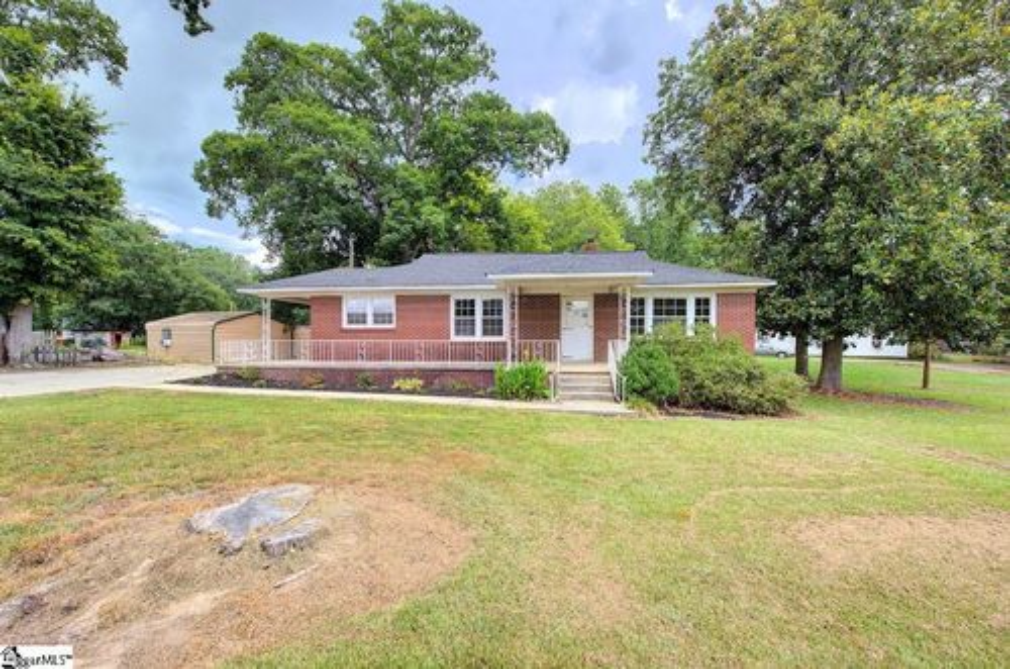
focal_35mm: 15
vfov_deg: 77.1
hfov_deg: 100.5
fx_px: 420
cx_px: 505
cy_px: 334
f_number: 11
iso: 400
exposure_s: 1/100
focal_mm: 15
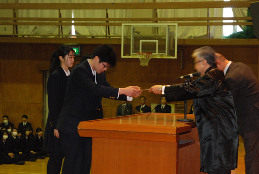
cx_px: 130
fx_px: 757
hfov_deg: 19.4
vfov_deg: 13.1
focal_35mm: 105
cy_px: 87
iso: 1600
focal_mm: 70
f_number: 7.1
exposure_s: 1/30
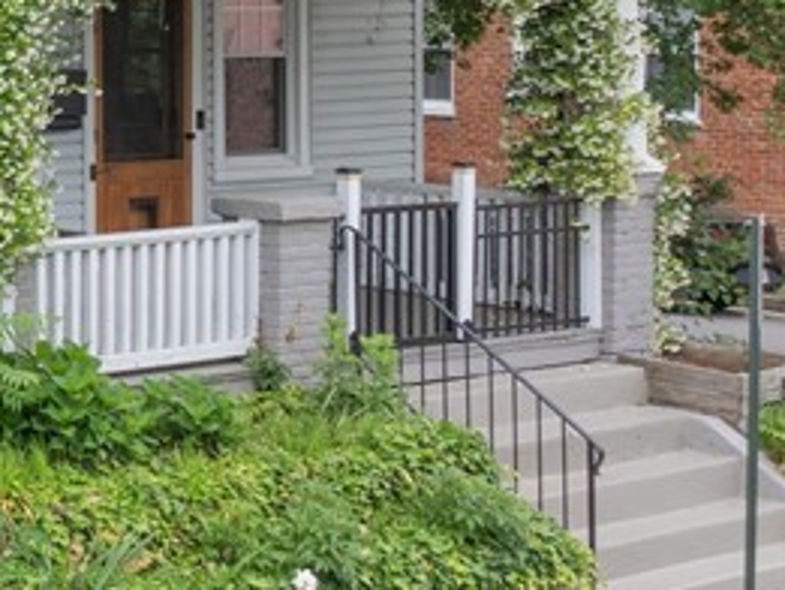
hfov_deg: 16.5
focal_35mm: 94
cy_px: 75
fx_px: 2133
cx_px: -731
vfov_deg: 15.6
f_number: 2.8
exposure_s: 1/800
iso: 210
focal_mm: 12.29
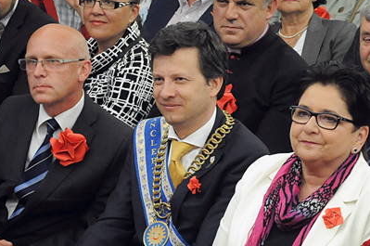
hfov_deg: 10.4
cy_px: 196
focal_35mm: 198
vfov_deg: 6.9
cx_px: 204
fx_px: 2032
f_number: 5.6
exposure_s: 1/80
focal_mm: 62
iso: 2500
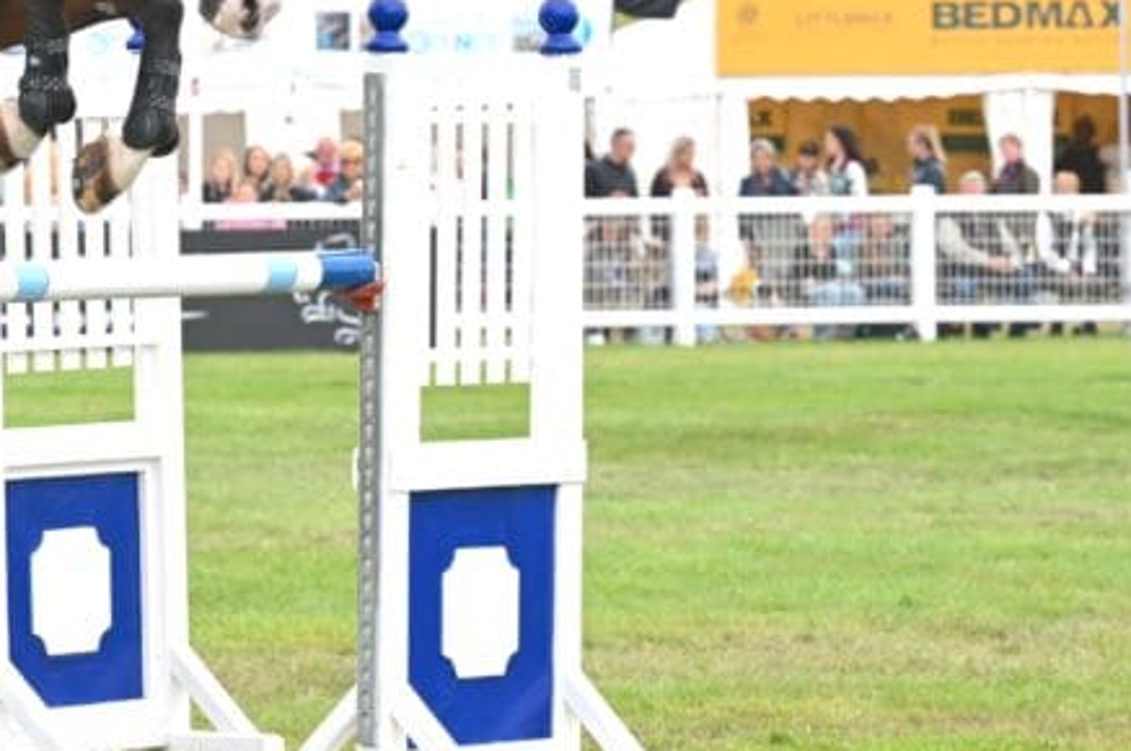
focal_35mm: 225
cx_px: -101
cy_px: 127
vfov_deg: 6.1
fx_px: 7058
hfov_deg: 9.1
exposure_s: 1/1250
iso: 1000
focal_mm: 96
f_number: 4.5
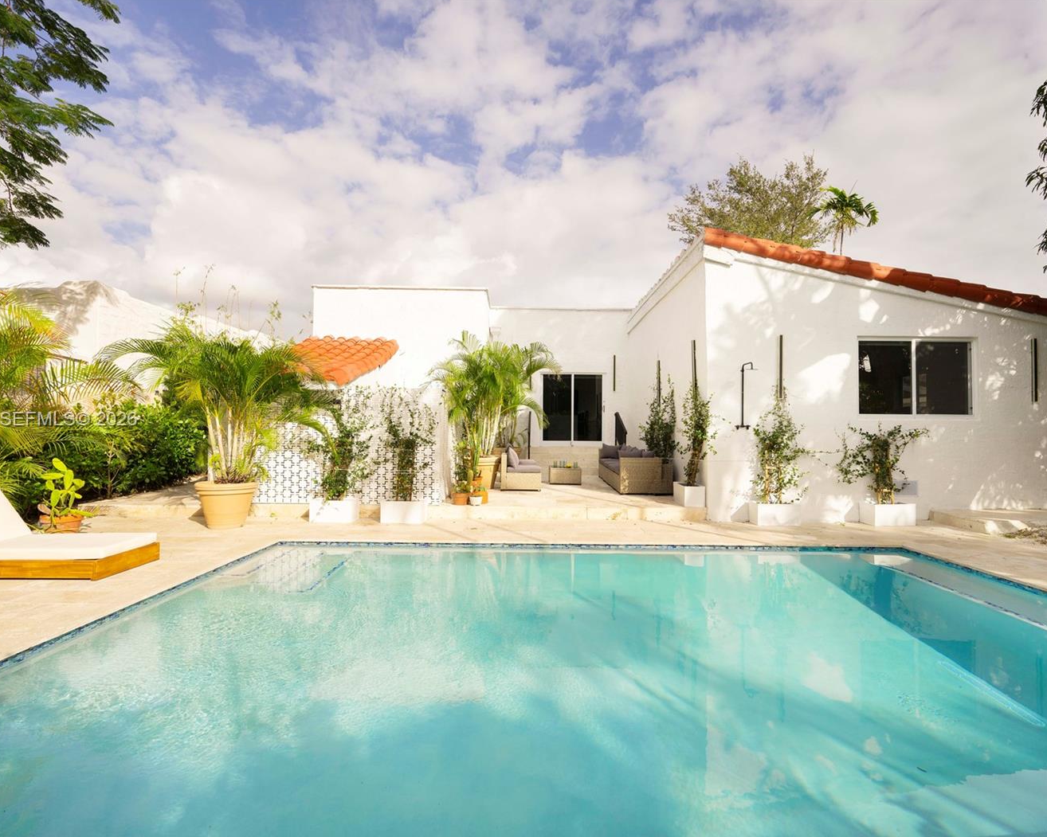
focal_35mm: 16
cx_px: 527
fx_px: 496
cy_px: 420
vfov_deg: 80.4
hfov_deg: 93.1
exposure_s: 1/500
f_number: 8
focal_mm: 14
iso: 200
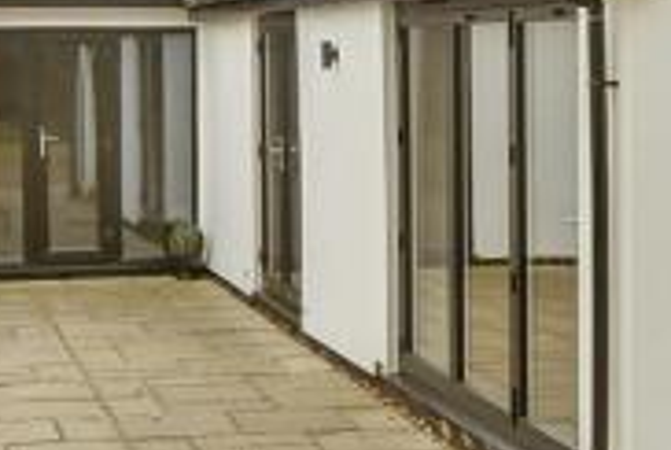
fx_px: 1886
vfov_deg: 13.5
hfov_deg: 20.2
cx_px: 324
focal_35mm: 101
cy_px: 83
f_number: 9
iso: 500
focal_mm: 12
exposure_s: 1/320
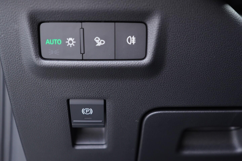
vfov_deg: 36.9
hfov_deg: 53.1
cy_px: 80
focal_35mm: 36
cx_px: 121
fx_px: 242
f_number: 2.8
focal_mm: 24
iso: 500
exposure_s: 1/40
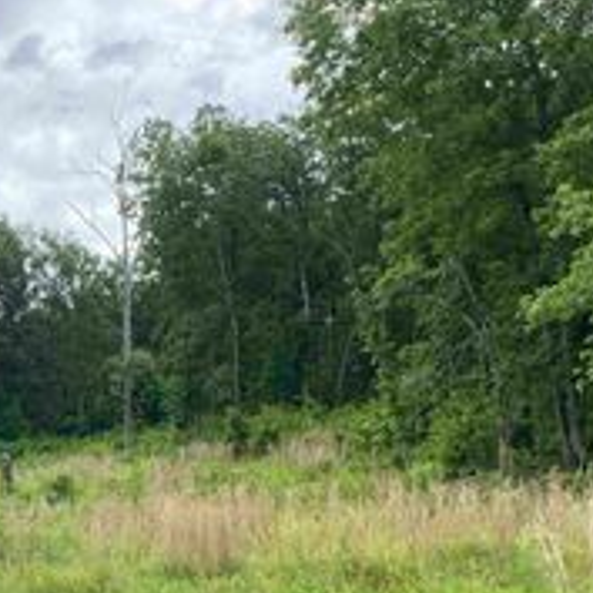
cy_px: 561
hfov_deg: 25.1
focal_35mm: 65
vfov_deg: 25.5
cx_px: -17
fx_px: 1260
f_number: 1.8
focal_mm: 4.25
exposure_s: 1/919
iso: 32
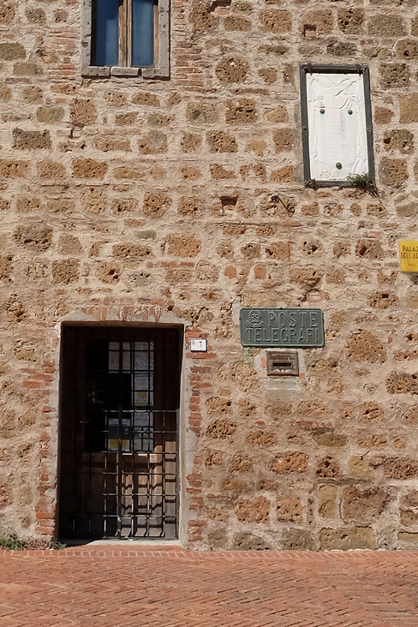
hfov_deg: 22.8
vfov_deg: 32.8
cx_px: 115
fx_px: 1028
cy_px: 104
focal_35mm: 59
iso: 200
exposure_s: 1/420
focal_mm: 12
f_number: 9
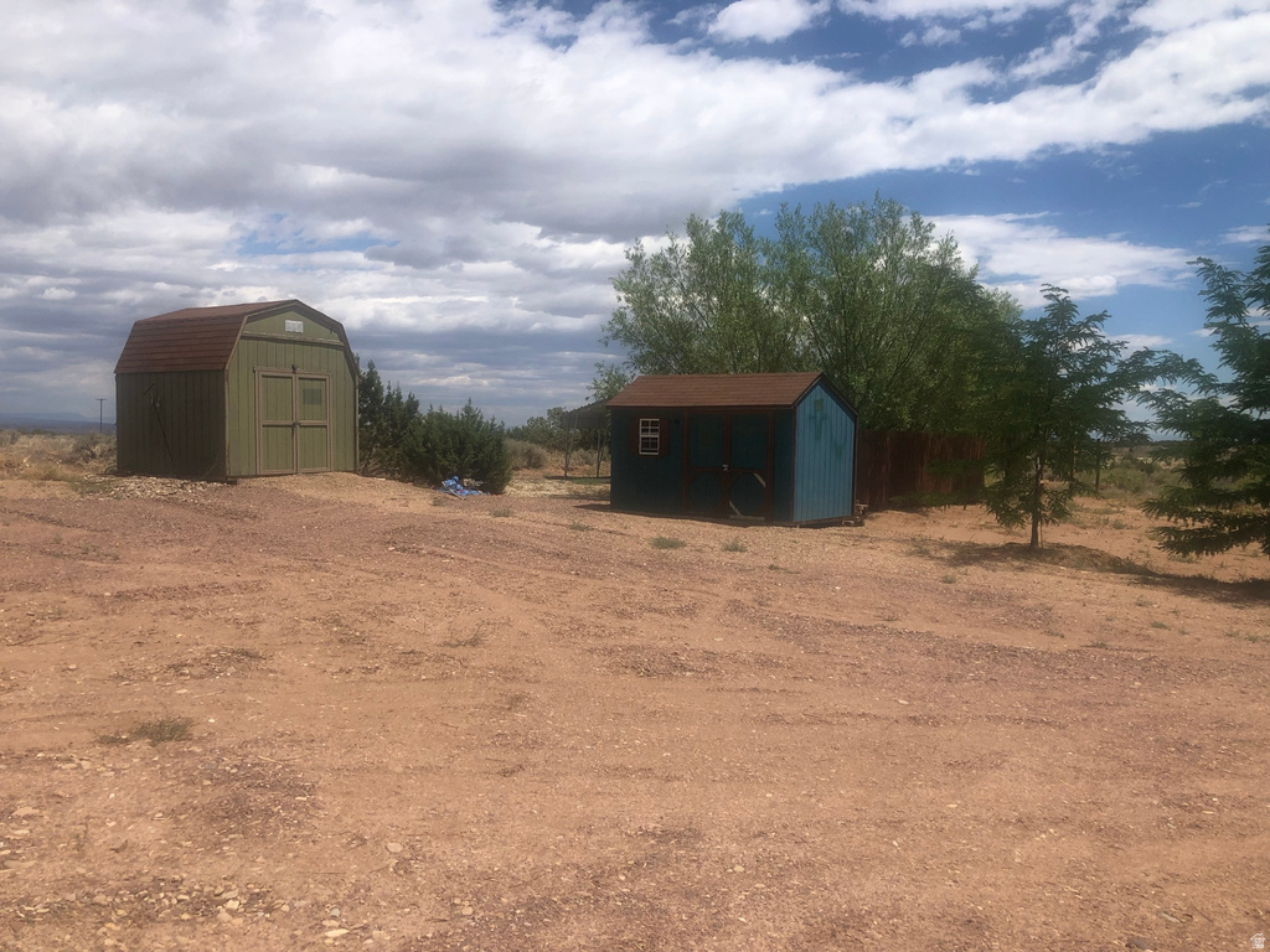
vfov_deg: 49.7
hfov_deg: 63.4
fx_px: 1027
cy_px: 476
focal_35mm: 28
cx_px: 635
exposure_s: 1/4425
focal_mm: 3.99
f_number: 1.8
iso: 20
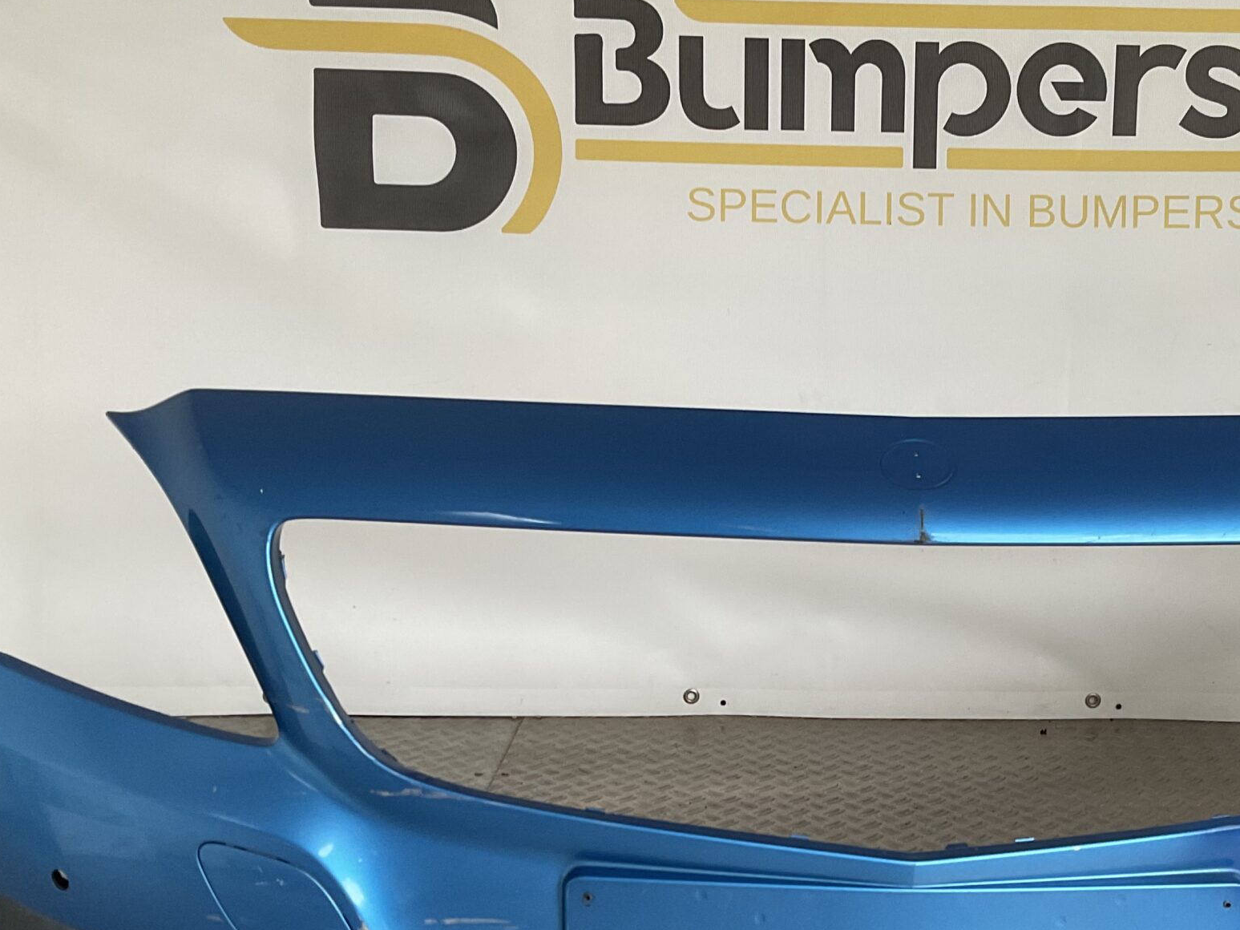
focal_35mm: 48
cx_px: 849
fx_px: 1719
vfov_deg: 30.1
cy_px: 592
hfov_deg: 39.1
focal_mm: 3
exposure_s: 1/50
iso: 50
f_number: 1.8
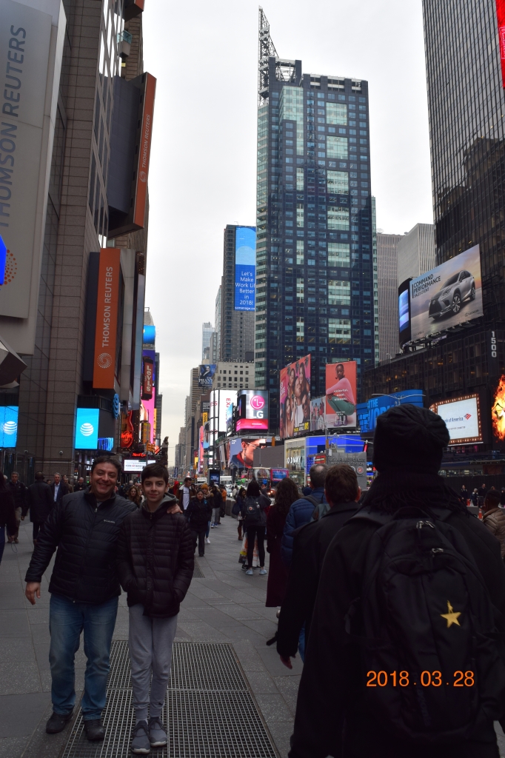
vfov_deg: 61.9
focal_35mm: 30
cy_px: 379
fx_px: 632
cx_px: 252
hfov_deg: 43.6
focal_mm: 20
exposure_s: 1/160
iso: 400
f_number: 9
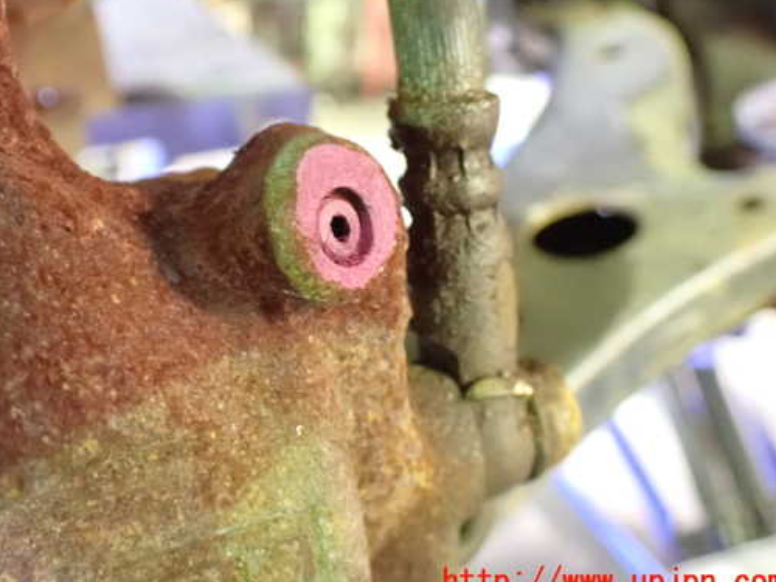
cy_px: 253
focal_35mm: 36
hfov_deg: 51.2
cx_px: 327
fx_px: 807
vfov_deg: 39.6
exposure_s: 1/13
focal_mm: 5.4
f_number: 2.3
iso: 1600
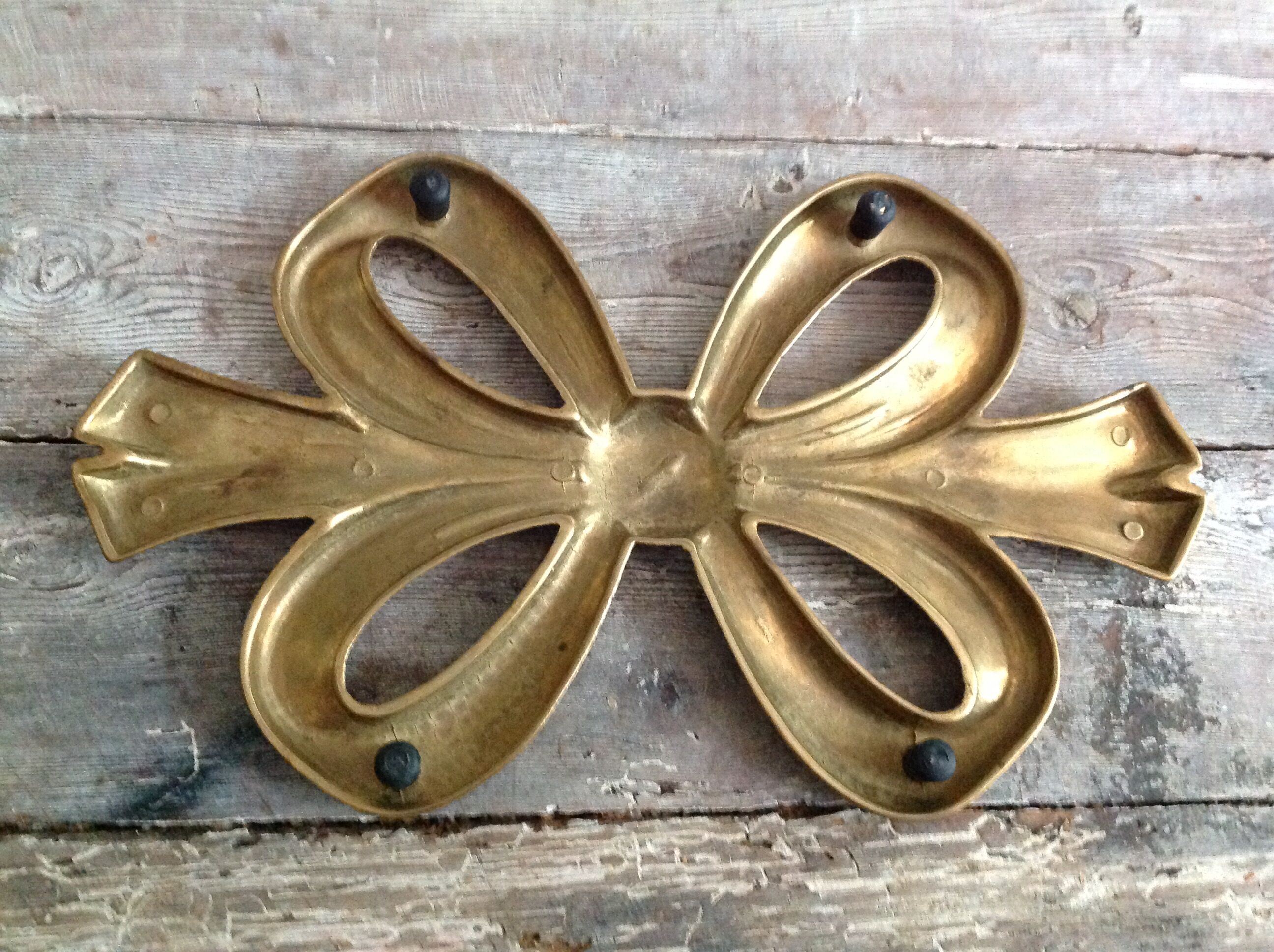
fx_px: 1286
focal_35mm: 35
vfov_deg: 40.6
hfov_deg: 52.7
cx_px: 637
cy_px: 476
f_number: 2.4
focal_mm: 4.28
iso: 640
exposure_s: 1/15
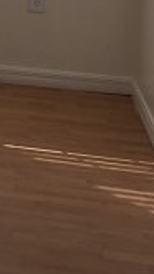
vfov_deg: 16.5
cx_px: -261
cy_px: -53
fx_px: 906
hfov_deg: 8.5
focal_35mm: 125
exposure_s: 1/183
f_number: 2.2
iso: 32
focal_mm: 4.15
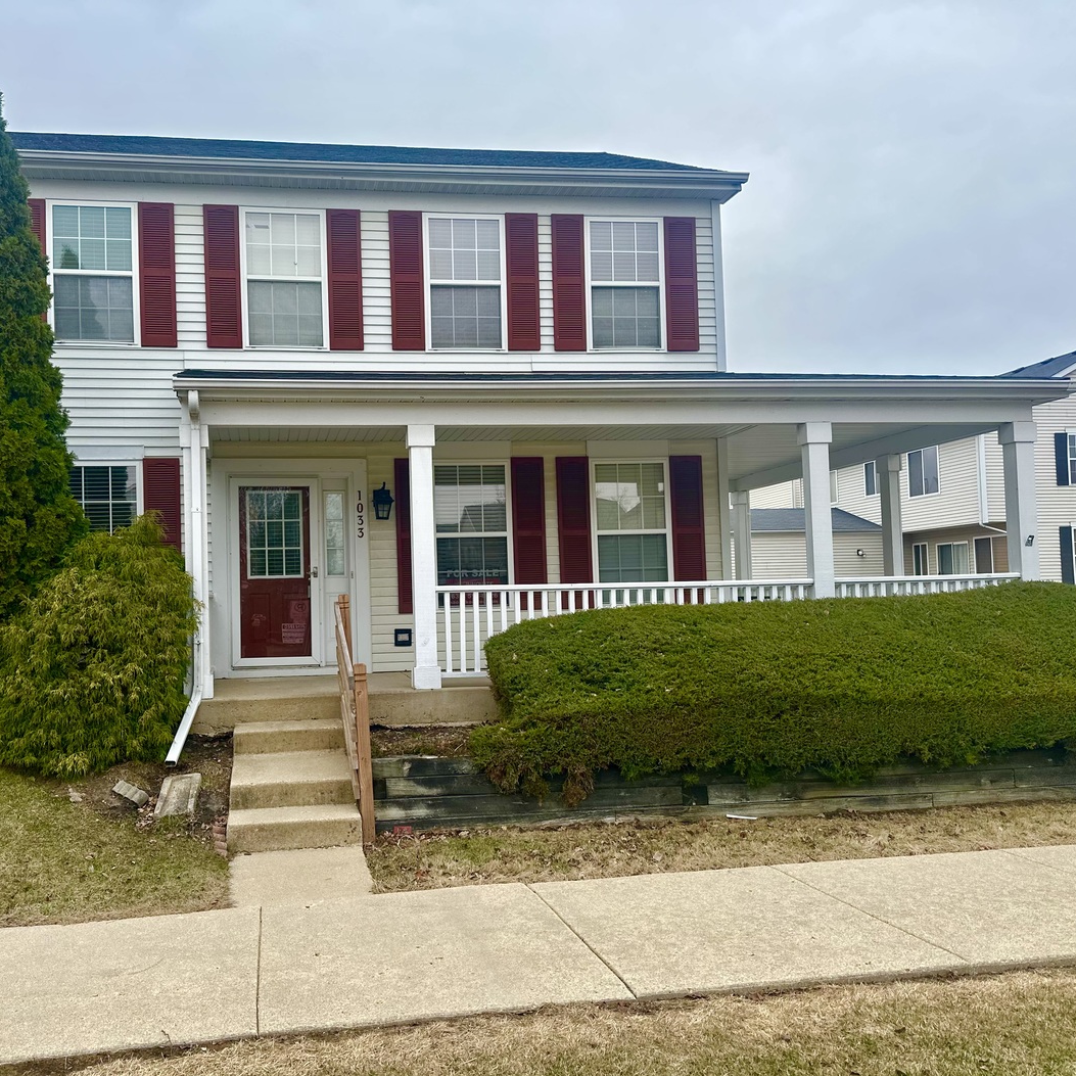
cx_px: 405
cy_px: 551
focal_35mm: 29
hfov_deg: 55.0
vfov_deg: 55.6
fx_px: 1020
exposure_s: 1/894
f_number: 1.78
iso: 80
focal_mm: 6.86
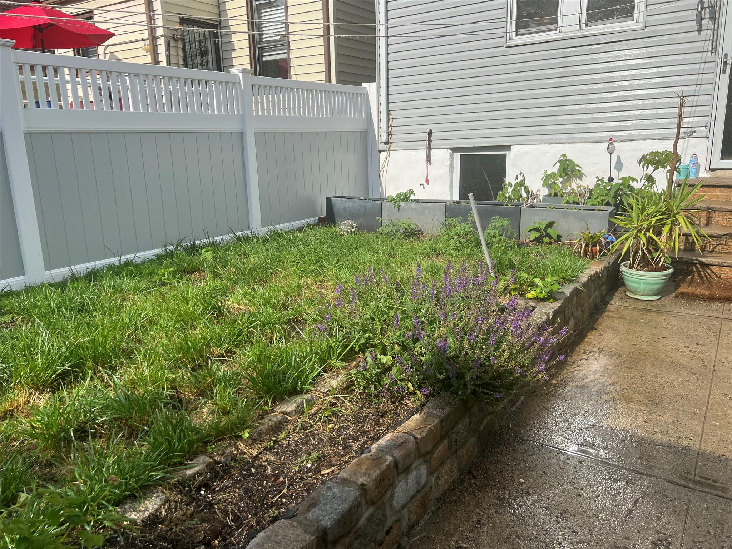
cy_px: 274
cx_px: 366
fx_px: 550
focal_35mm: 26
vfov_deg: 53.1
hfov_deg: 67.3
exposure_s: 1/5076
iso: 50
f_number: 1.5
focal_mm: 5.7
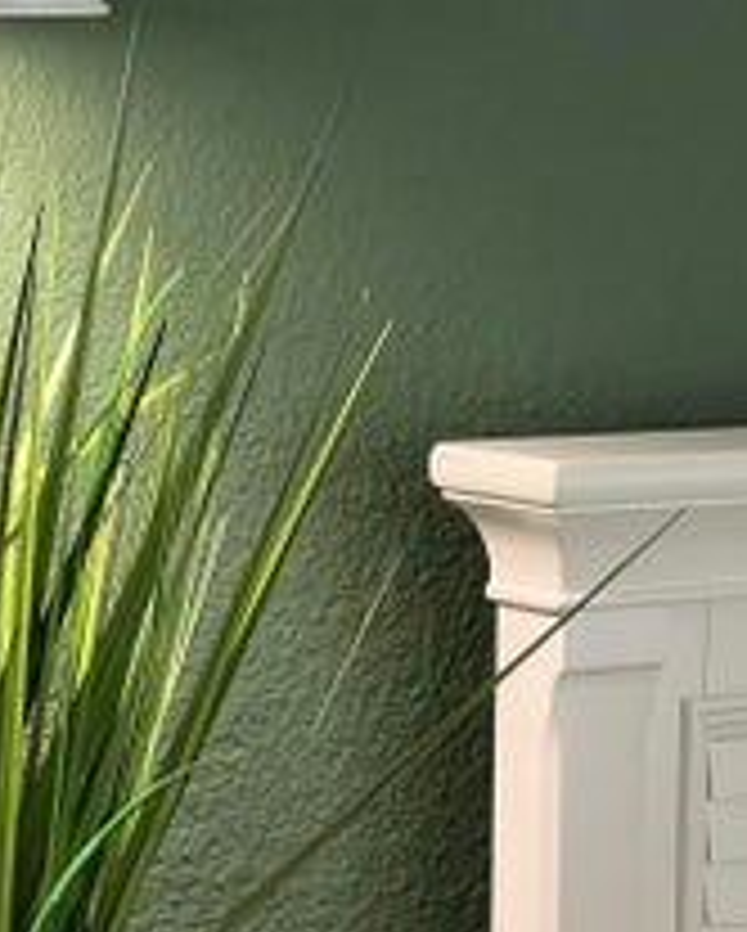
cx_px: -4
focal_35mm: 174
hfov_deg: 8.8
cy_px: 824
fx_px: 4801
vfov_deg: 11.0
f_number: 2.8
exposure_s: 1/40
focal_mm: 9
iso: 500
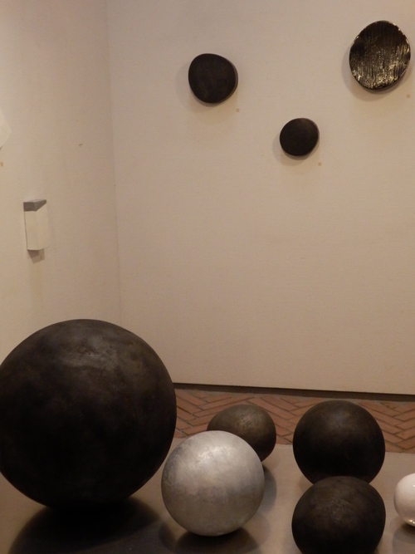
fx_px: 720
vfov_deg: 42.1
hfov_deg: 32.2
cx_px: 208
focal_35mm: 45
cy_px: 277
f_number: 3.8
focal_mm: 8
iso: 800
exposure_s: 1/40
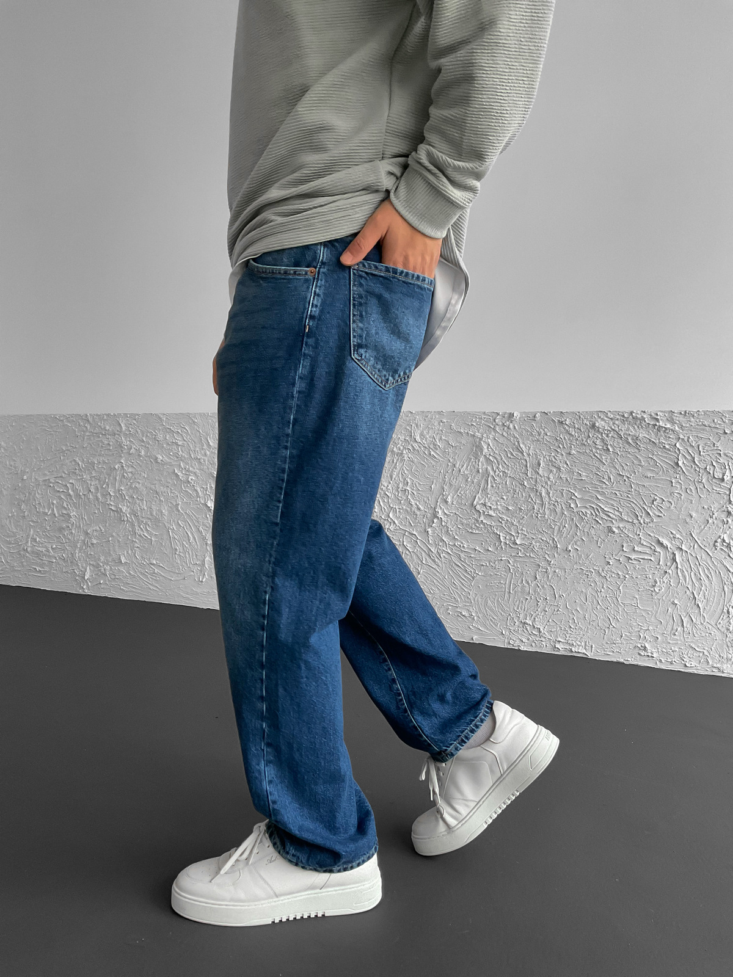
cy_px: 488
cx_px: 366
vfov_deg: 61.7
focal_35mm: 29
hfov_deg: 48.2
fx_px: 819
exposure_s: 1/60
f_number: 1.8
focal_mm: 3
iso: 125
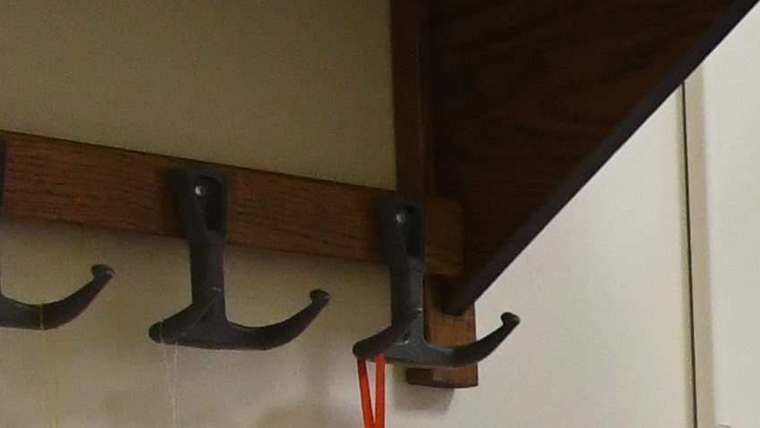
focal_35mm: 185
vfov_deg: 6.0
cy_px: 1400
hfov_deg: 10.3
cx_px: 1744
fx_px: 3729
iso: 3200
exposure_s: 1/160
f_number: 6.3
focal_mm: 18
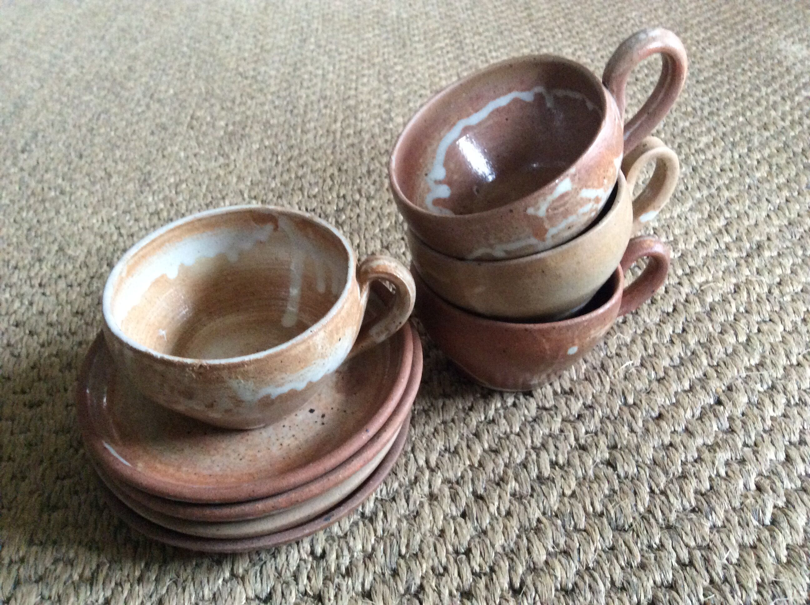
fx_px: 748
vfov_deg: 44.1
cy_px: 302
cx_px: 405
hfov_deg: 56.9
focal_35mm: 32
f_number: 2.4
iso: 320
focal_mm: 3.3
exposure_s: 1/20
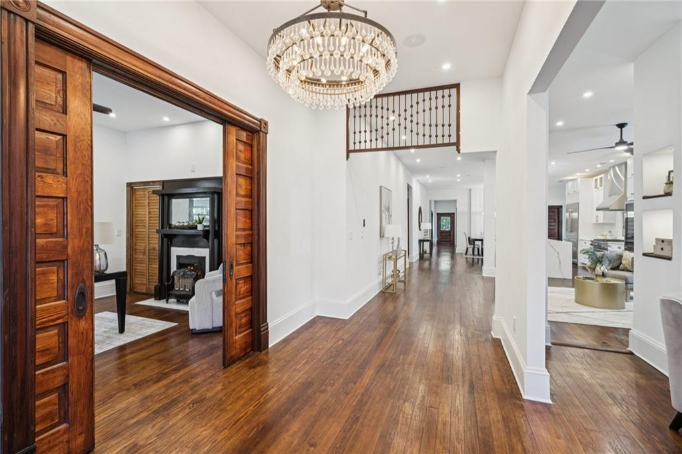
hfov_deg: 96.8
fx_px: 303
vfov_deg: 73.7
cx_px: 341
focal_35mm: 16
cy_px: 227
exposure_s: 1/60
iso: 400
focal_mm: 16
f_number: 5.6
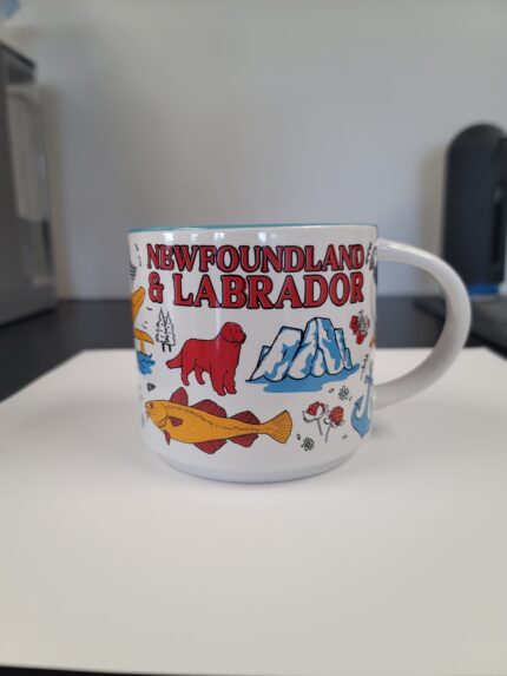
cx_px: 254
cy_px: 338
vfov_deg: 69.4
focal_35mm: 25
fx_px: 488
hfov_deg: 54.9
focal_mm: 7
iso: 160
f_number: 1.8
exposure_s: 1/120
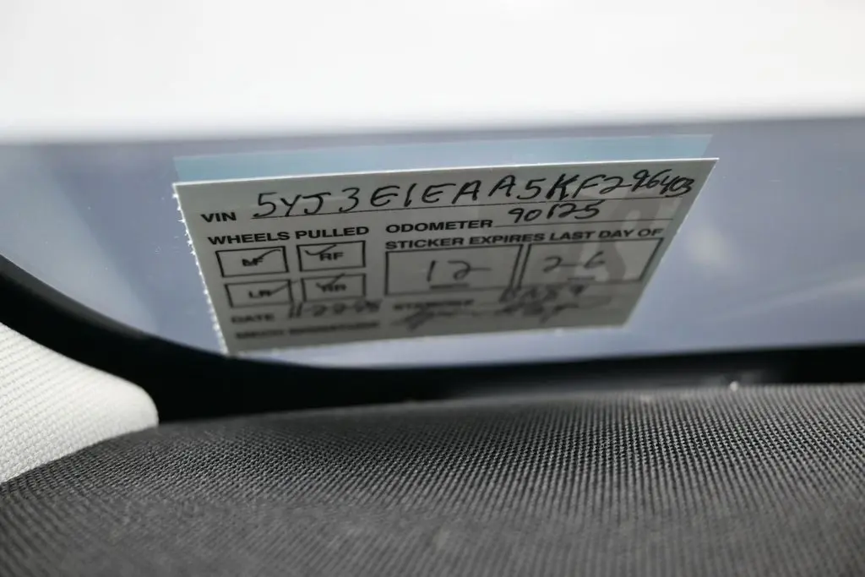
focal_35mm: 38
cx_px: 432
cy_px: 288
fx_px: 901
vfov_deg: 35.5
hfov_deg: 51.3
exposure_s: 1/125
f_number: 4.2
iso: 560
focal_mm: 25
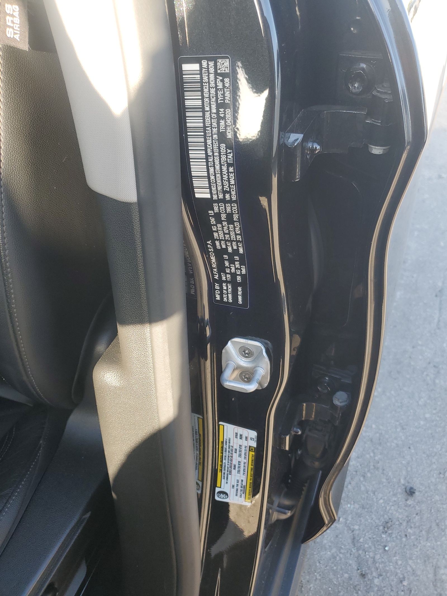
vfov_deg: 67.3
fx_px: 448
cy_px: 298
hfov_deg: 53.1
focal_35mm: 26
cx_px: 224
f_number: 1.5
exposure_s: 1/189
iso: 50
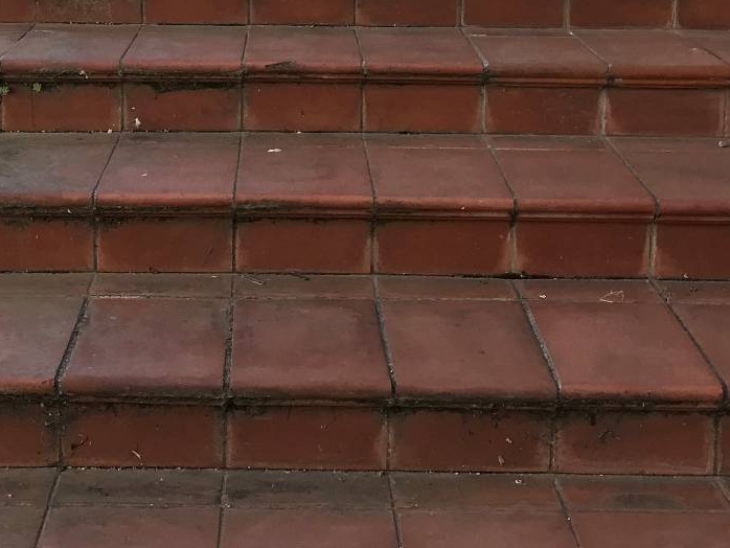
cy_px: -53
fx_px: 1624
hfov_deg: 25.3
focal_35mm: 77
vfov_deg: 18.4
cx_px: 321
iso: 20
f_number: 1.8
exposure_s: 1/541
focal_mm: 3.99
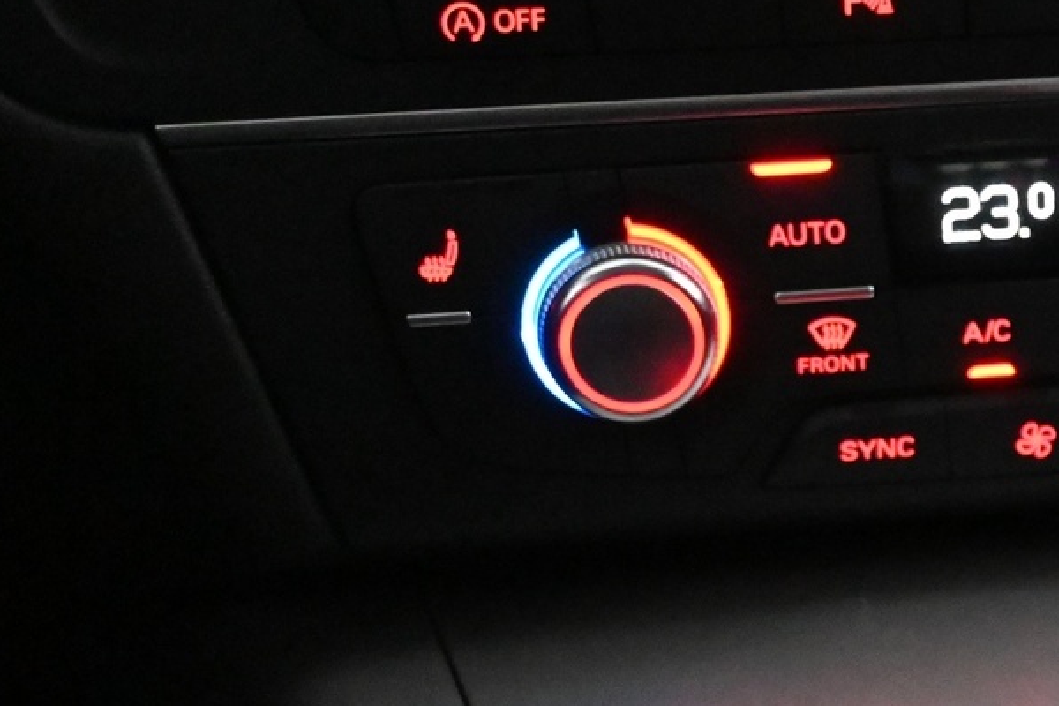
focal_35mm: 128
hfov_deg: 15.3
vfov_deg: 10.6
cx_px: 1389
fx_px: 3755
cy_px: 731
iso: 10000
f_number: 5
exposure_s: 1/50
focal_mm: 31.5
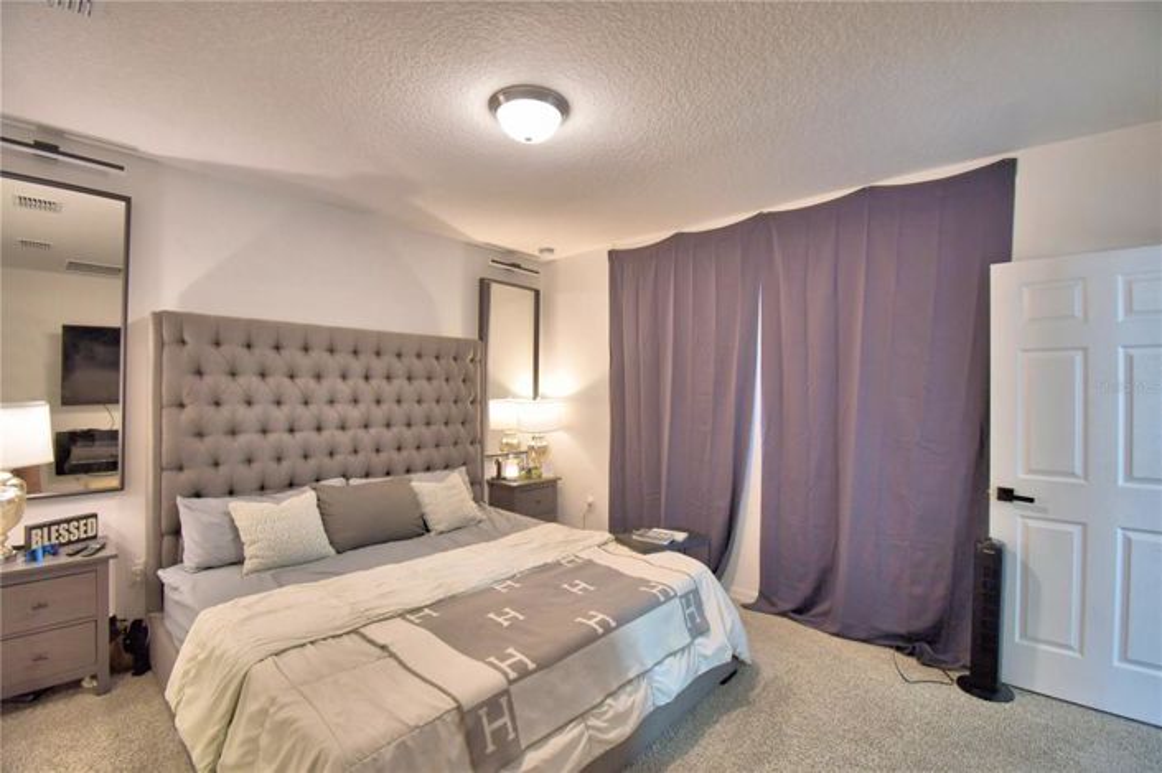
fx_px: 484
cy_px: 386
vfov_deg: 77.2
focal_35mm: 15
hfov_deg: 100.4
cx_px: 581
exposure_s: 1/30
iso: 500
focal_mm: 10
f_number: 4.5
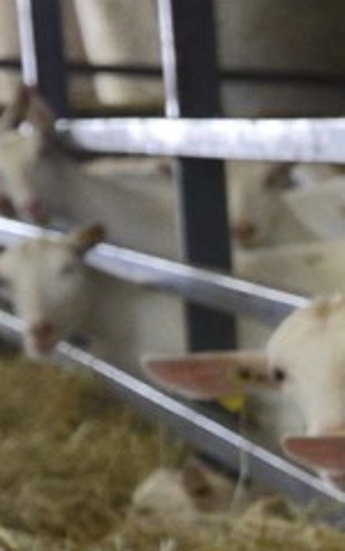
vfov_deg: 8.3
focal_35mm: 247
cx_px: 1586
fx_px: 3711
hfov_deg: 4.6
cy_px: 780
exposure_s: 1/40
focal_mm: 36
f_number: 5.6
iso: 1600
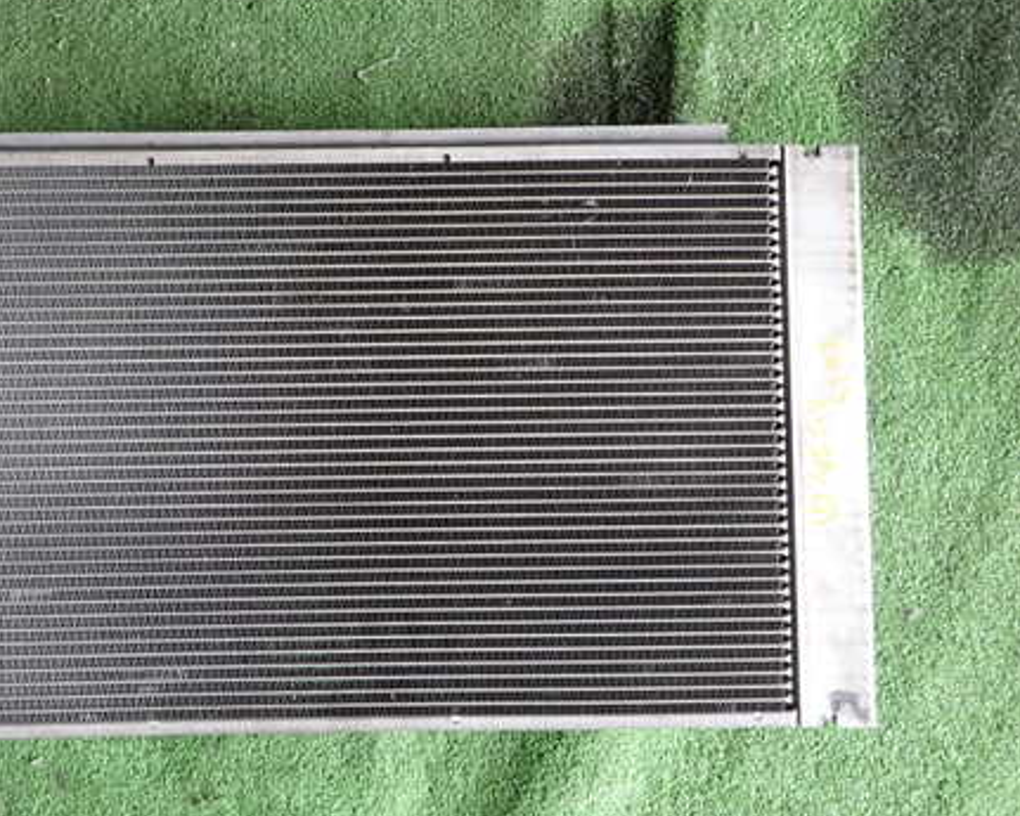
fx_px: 1027
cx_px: 324
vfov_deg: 43.3
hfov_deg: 51.7
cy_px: 440
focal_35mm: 34
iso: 200
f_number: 2
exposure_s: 1/40
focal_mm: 4.5
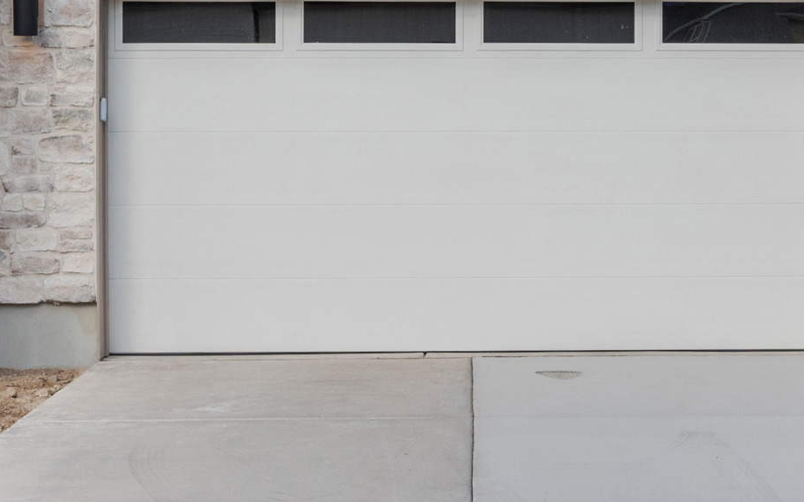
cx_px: 467
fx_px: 1608
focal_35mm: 73
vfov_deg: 17.4
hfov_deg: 28.0
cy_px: 31
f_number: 8
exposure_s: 1/320
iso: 800
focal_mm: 26.5
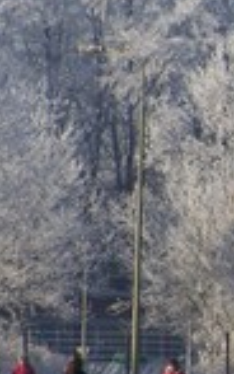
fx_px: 7085
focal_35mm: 695
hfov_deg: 1.9
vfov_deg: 3.0
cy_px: 243
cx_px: 529
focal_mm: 34.6
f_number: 4.5
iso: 64
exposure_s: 1/320
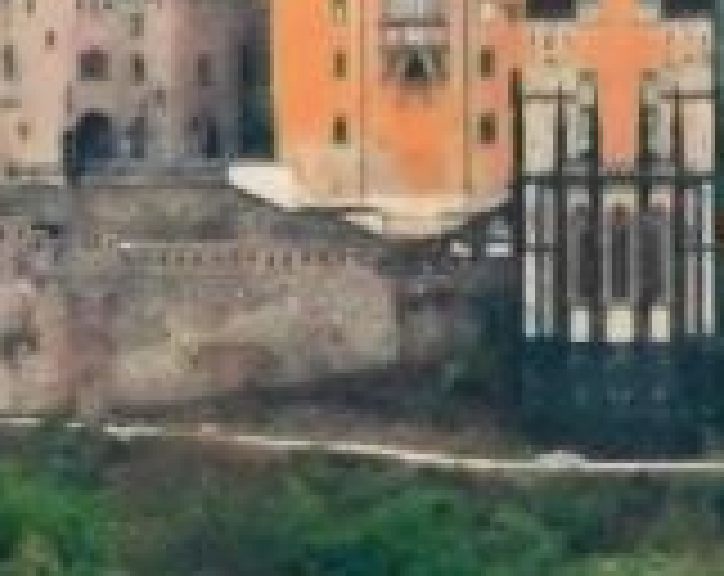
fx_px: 24946
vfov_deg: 1.3
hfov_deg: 1.7
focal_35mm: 1167
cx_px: 742
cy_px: 63
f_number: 5.8
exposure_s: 1/125
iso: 400
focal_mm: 43
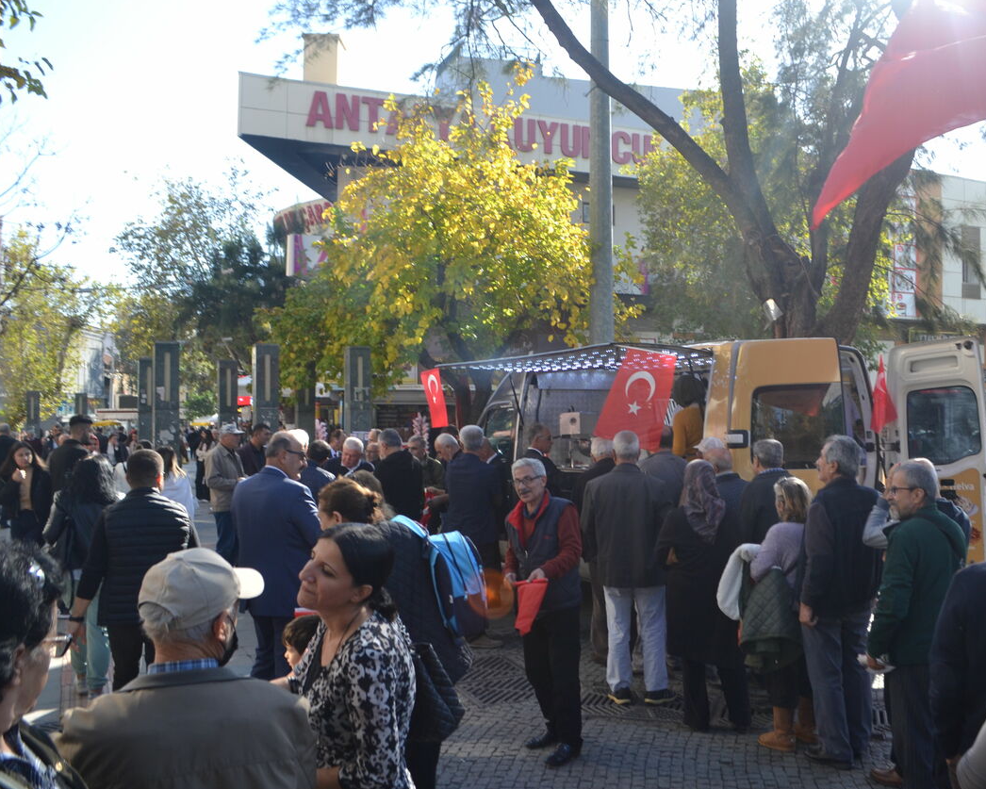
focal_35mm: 31
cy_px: 391
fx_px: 905
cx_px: 600
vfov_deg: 47.1
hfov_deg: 56.7
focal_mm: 18
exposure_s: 1/125
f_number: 5.6
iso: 100
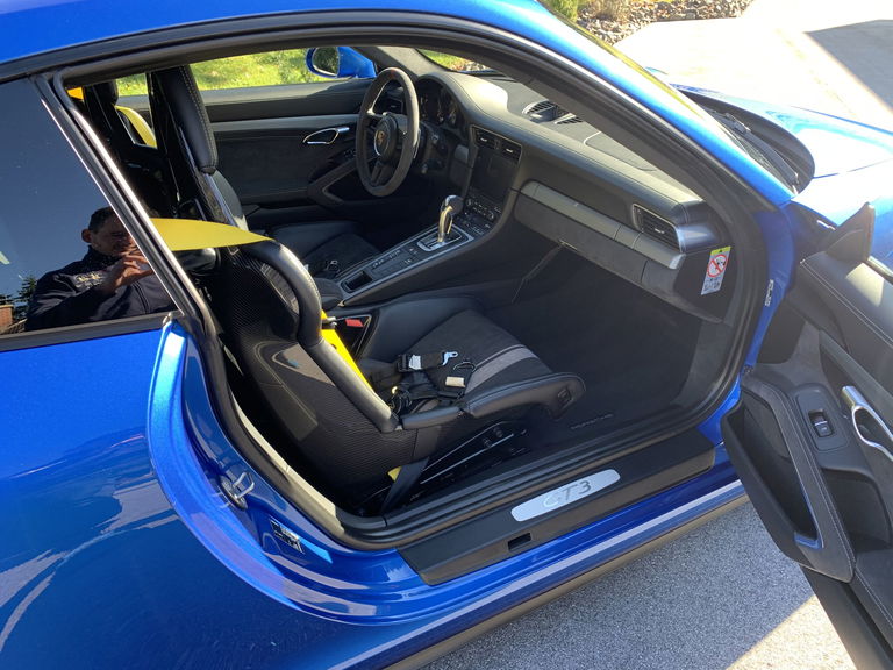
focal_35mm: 26
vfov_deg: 53.1
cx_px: 446
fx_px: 671
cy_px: 335
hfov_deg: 67.3
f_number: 1.8
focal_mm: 4.25
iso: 40
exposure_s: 1/122
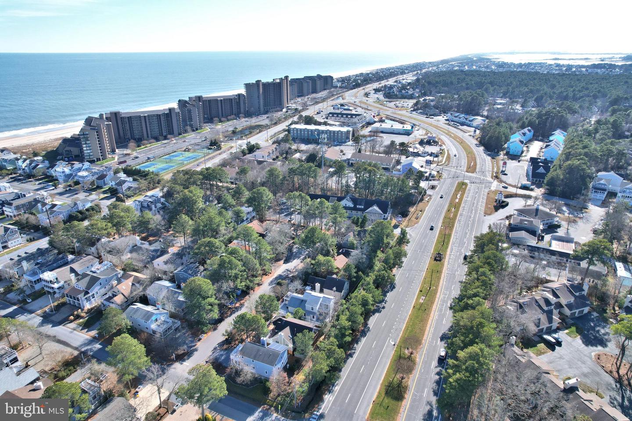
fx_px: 386
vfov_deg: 57.2
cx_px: 316
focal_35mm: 22
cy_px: 210
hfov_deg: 78.6
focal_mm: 8.38
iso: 100
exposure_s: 1/1000
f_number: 2.8
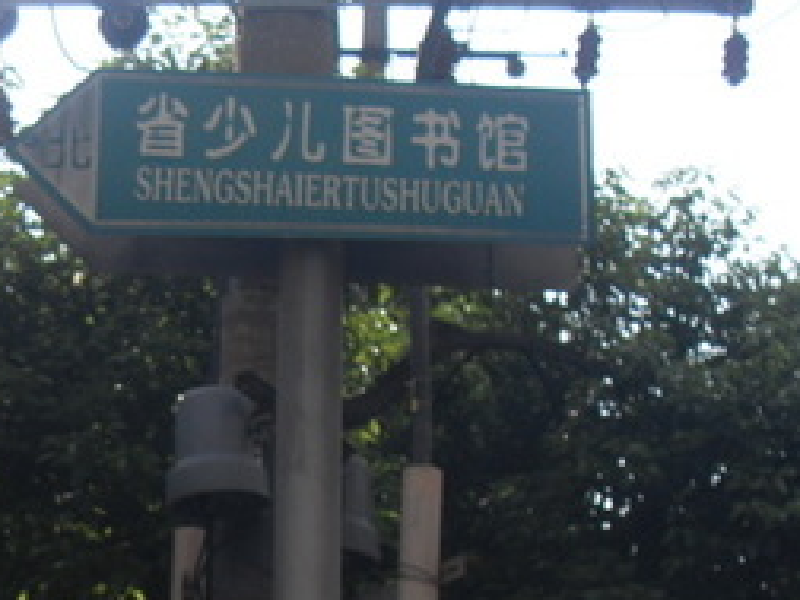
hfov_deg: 24.1
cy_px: 610
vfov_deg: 17.7
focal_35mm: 81
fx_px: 1872
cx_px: 302
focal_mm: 6.3
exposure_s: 1/125
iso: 80
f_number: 7
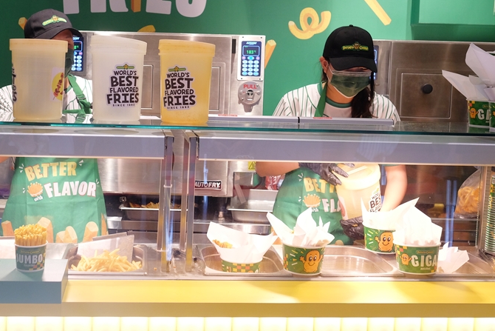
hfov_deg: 41.4
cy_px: 124
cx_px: 171
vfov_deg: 28.6
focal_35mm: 47
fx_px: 646
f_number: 3.6
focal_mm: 23
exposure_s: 1/105
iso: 1000
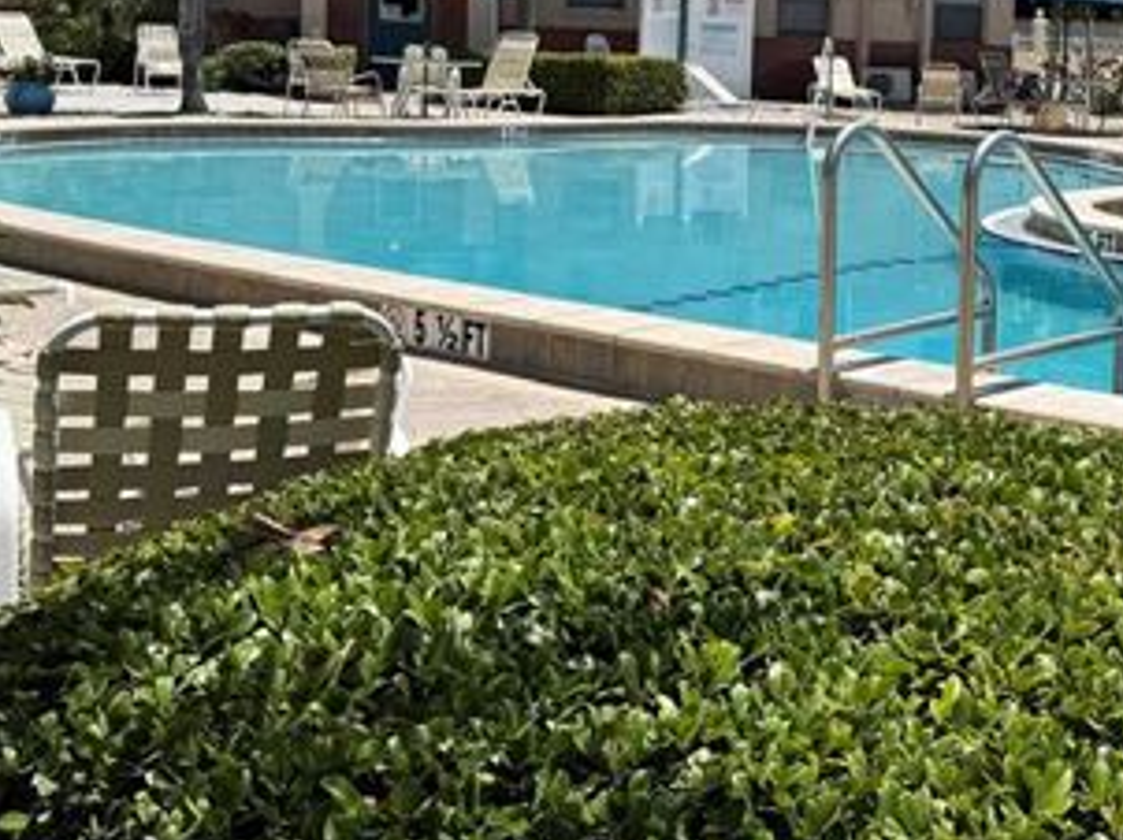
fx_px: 1815
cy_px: 186
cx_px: 827
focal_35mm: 56
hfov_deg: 33.8
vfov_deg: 25.7
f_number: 1.78
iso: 80
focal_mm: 6.76
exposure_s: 1/5814
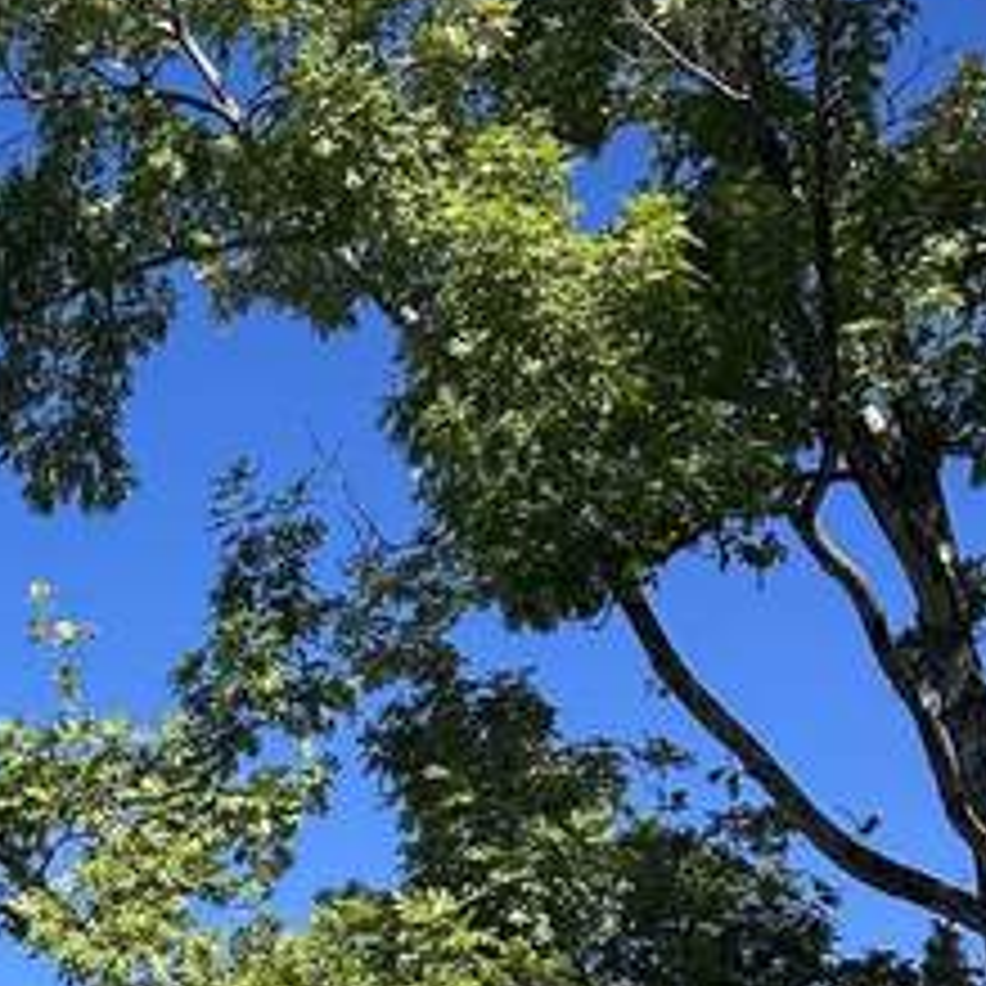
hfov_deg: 17.1
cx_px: -446
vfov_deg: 17.5
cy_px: 1297
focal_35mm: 93
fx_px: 2997
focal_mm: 6.86
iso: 80
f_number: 1.78
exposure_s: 1/4184
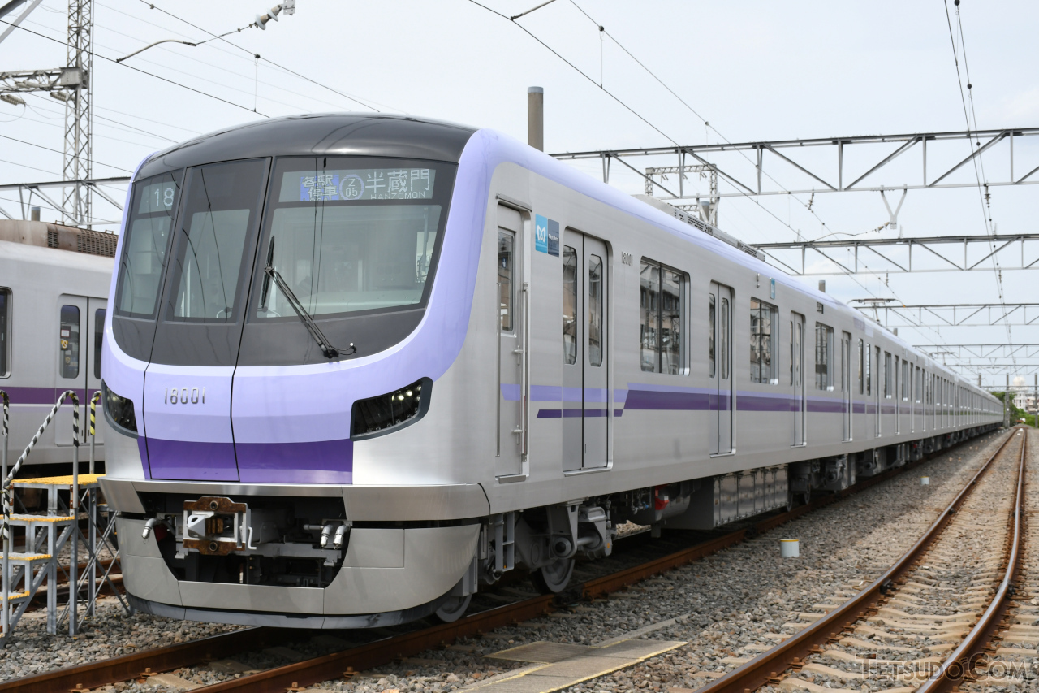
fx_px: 1472
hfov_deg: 38.9
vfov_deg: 26.5
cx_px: 520
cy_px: 346
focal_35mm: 51
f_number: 8
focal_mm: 34
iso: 320
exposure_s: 1/1000
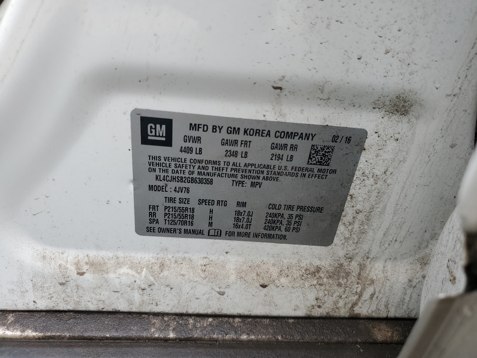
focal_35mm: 26
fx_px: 358
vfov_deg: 53.1
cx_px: 238
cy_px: 179
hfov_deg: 67.3
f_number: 1.5
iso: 50
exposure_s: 1/120
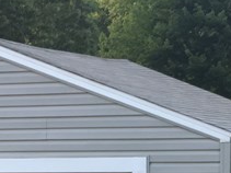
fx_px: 940
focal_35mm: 141
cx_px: 70
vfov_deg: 9.8
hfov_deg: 14.0
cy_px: 339
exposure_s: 1/139
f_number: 2.2
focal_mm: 4.15
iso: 25
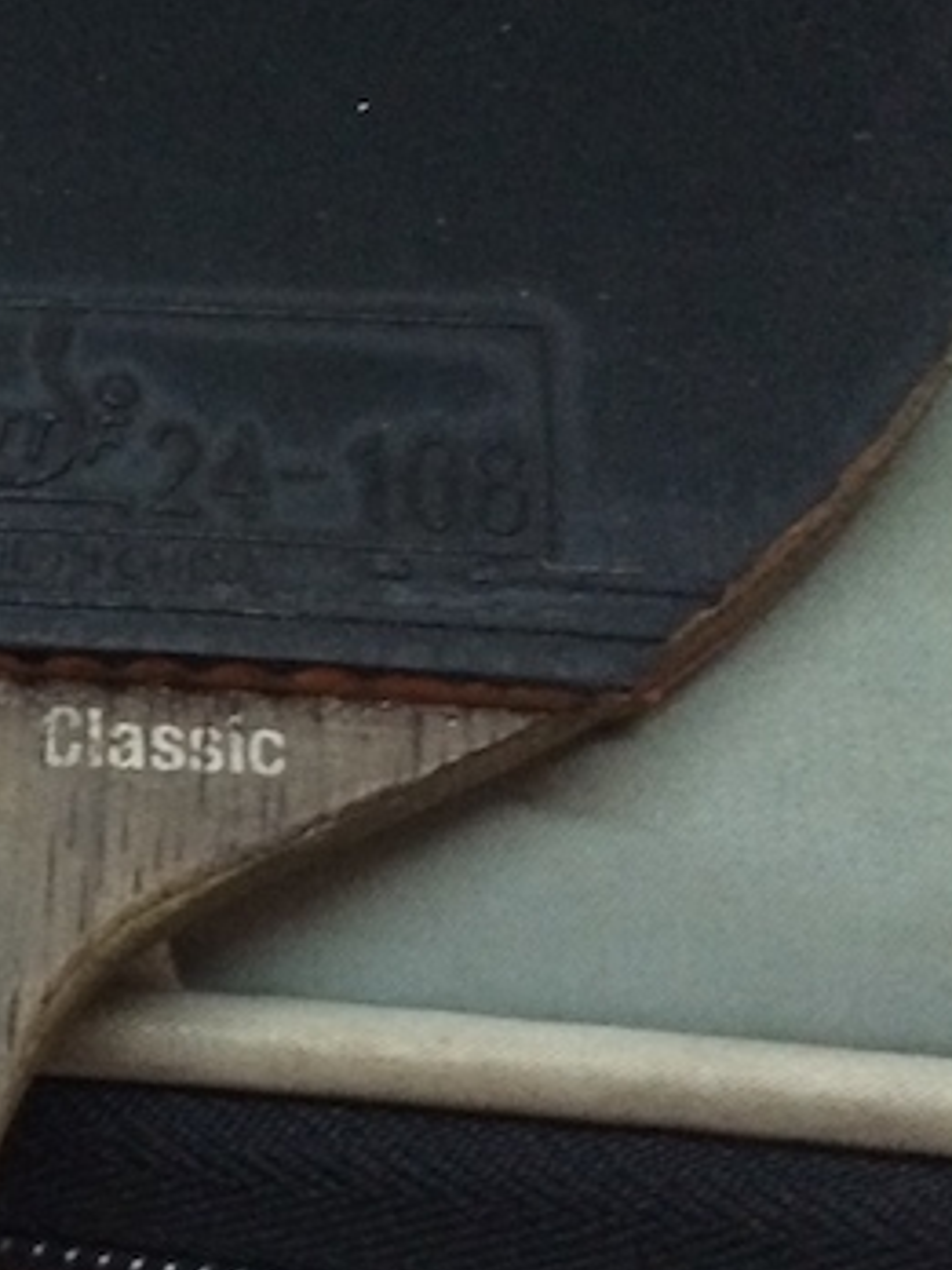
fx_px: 3300
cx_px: -434
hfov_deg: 15.3
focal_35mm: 90
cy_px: 321
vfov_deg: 21.6
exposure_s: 1/25
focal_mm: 4.15
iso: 320
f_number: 2.2
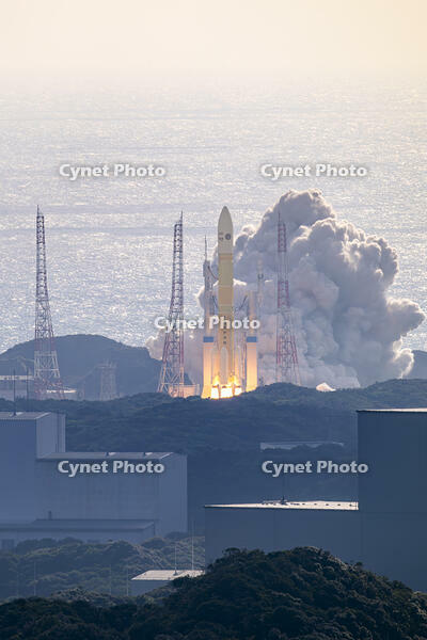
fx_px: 9963
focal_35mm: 560
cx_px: 214
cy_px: 320
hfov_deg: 2.5
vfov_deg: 3.7
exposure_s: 1/1600
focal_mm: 560
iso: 80
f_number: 10
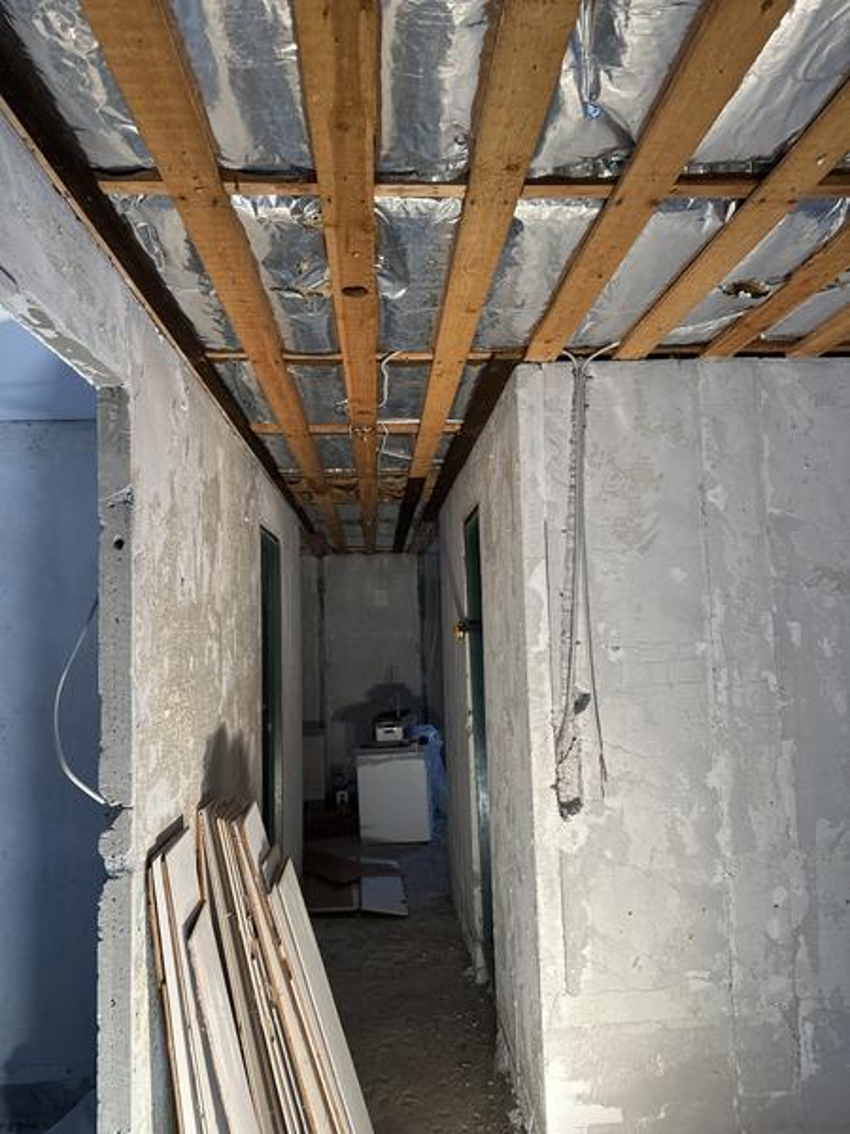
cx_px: 425
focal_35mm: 24
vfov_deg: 71.6
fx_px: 786
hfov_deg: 56.8
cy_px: 567
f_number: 1.78
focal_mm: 6.86
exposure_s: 1/100
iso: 160
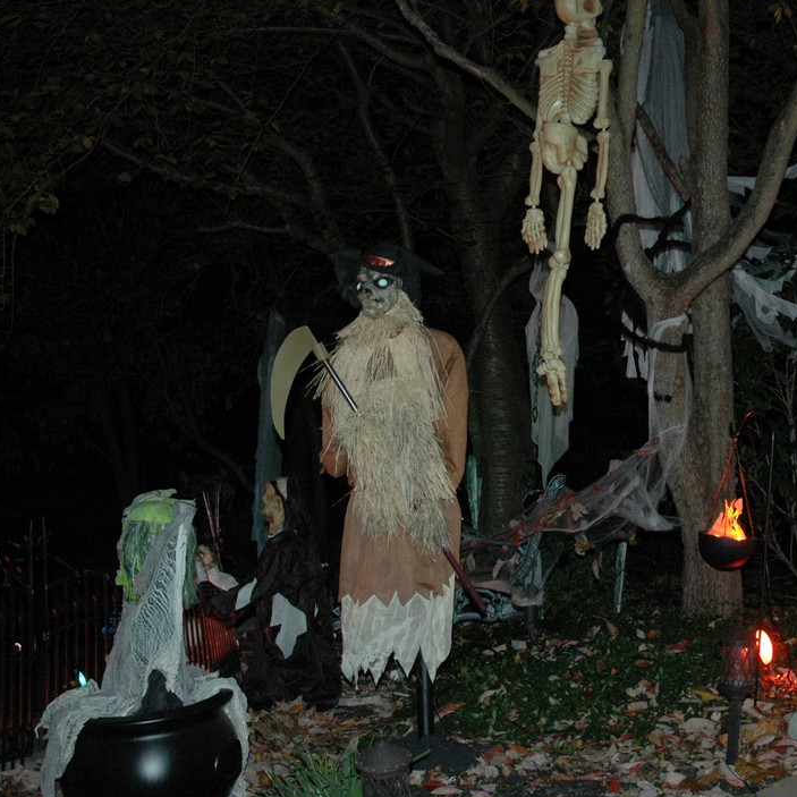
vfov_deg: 29.2
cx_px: 602
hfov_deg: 28.7
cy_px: 389
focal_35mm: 59
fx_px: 1530
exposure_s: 1/60
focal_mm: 27
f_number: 4
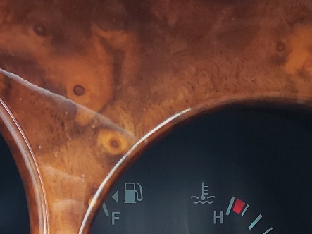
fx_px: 847
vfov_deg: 15.5
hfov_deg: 18.0
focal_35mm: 94
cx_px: -191
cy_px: 211
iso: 64
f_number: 1.5
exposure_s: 1/50
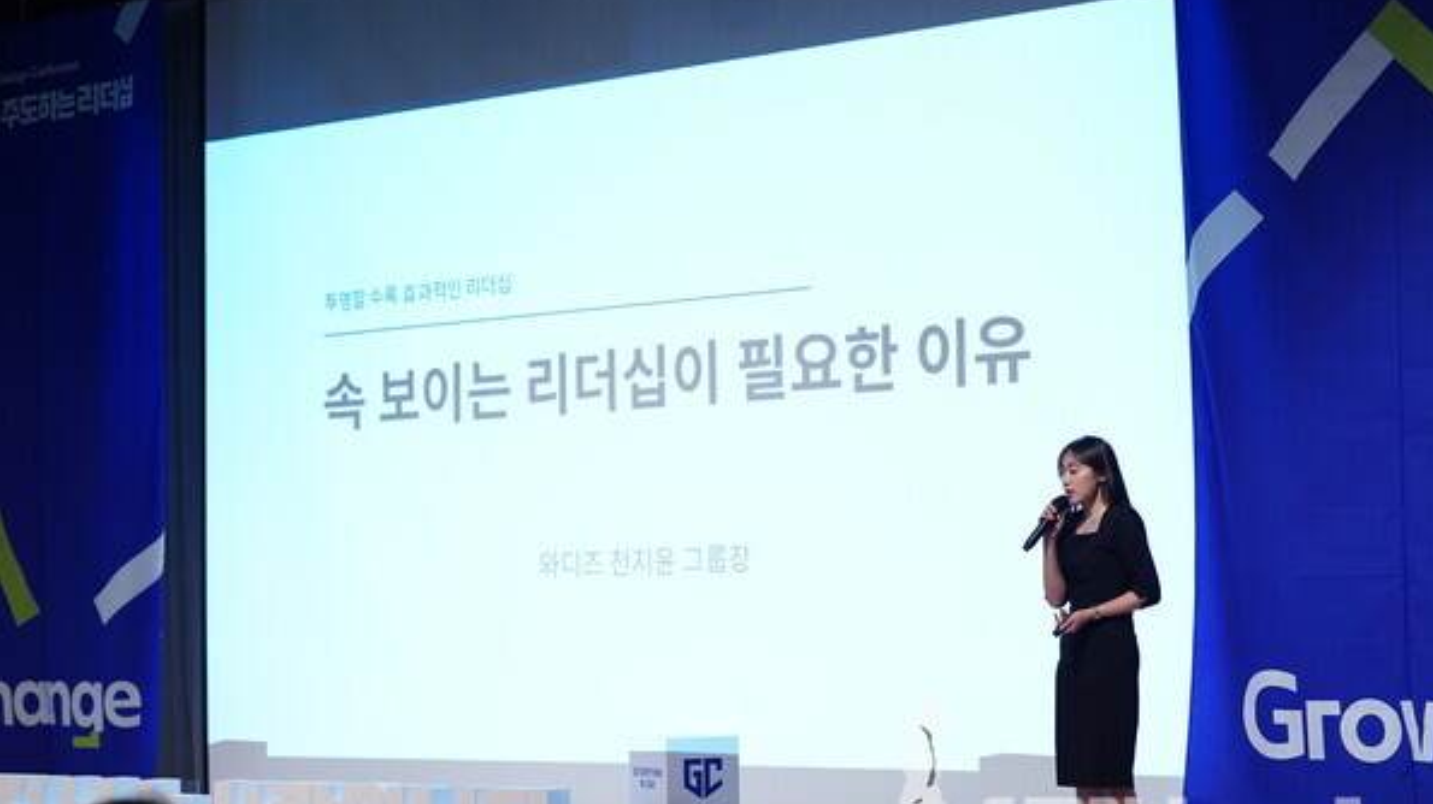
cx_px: 720
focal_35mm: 74
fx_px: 2810
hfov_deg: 28.6
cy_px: 465
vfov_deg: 16.3
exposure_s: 1/400
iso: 3200
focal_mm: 70
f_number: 2.8
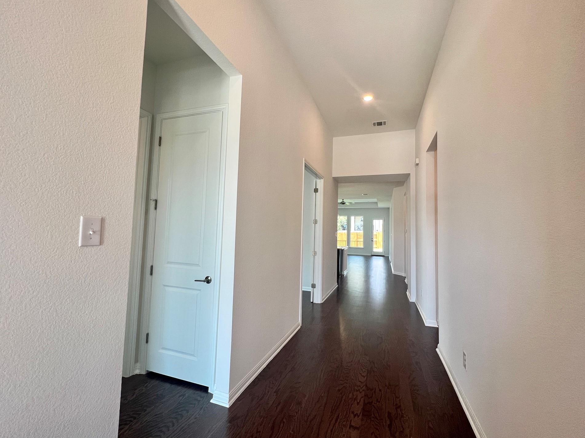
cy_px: 216
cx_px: 300
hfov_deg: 102.0
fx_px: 237
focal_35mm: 14
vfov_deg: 85.7
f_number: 1.8
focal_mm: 1.57
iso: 160
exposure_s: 1/120
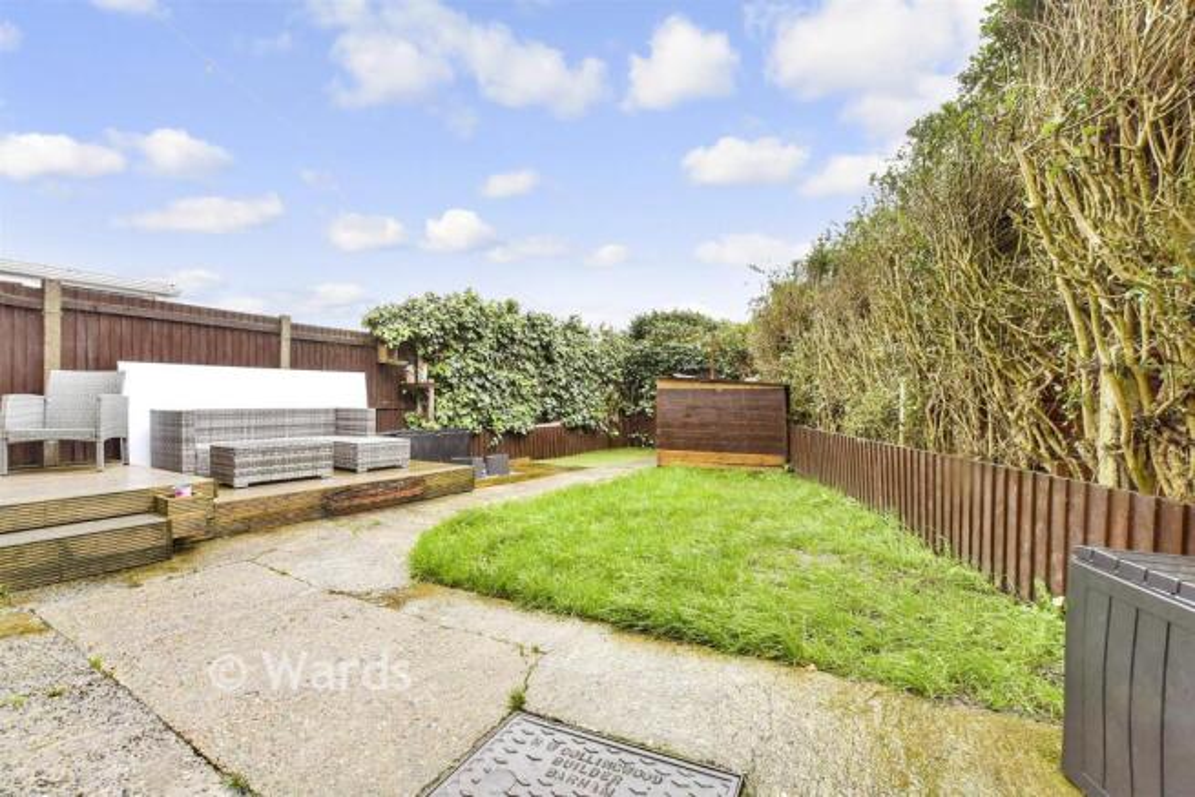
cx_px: 598
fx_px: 498
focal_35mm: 15
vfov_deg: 77.4
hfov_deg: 100.4
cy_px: 398
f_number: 8
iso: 400
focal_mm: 10
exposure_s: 1/50
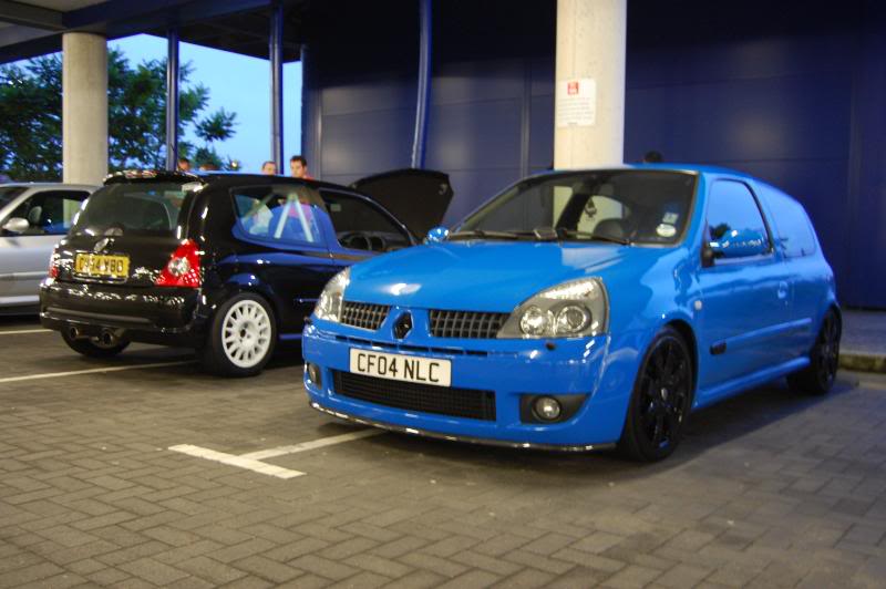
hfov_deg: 53.2
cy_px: 294
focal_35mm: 36
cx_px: 443
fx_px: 885
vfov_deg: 36.8
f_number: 4
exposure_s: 1/8
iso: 800
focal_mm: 24
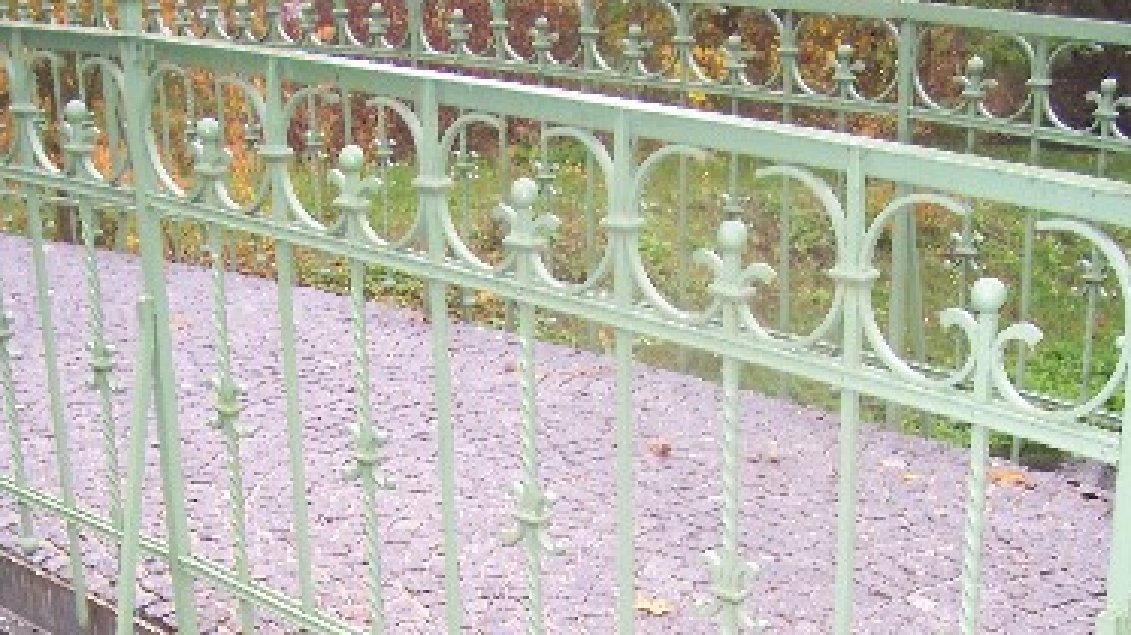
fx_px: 1679
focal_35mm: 56
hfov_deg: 37.2
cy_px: 780
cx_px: 550
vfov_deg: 20.0
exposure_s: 1/90
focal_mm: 5.6
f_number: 2.7
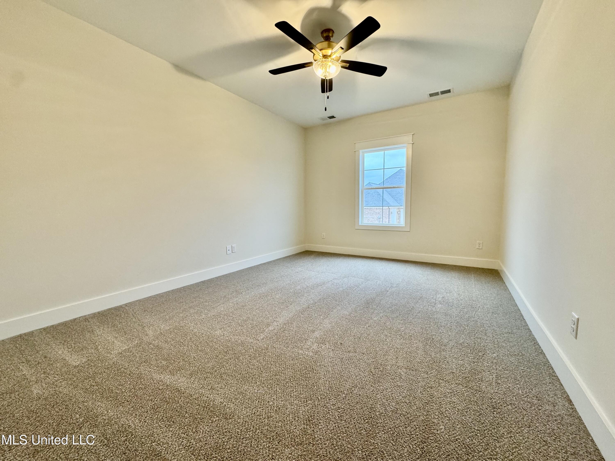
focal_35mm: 14
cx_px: 308
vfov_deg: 85.7
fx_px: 249
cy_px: 230
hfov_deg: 102.1
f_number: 2.2
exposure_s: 1/60
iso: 200
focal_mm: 2.22
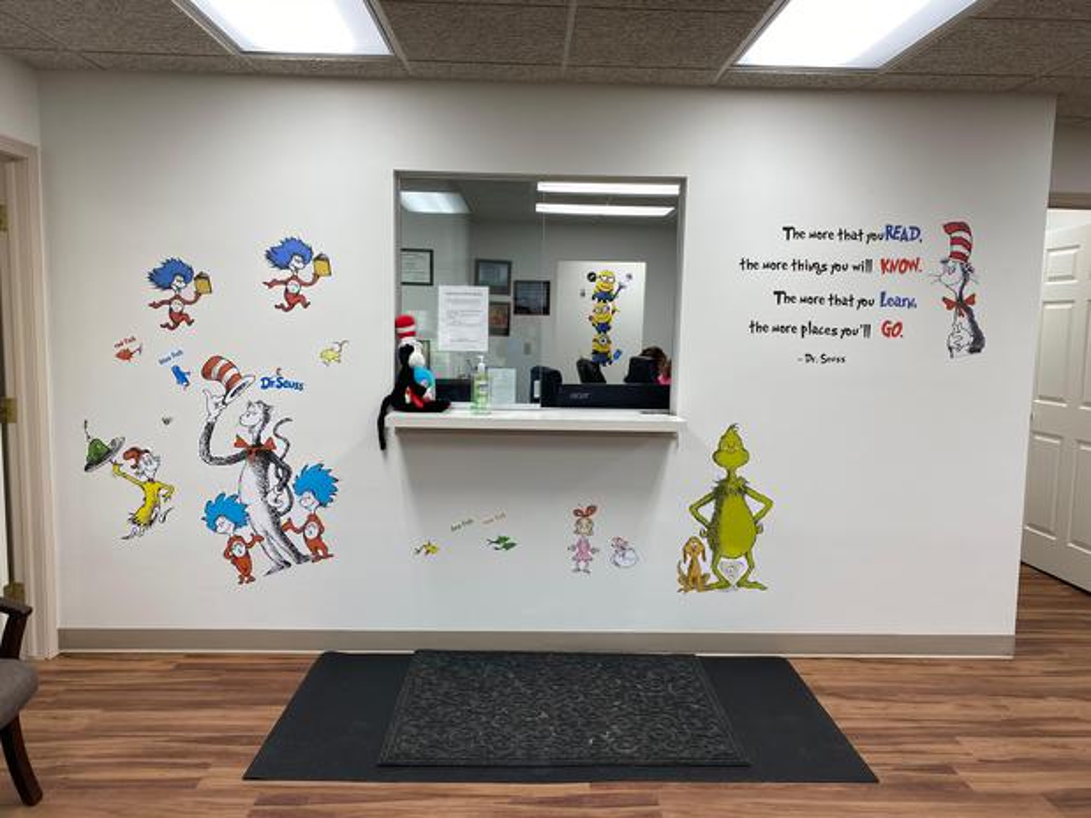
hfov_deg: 67.3
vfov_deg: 53.0
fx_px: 819
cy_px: 409
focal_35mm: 26
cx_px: 546
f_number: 1.8
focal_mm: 4.25
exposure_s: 1/120
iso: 50
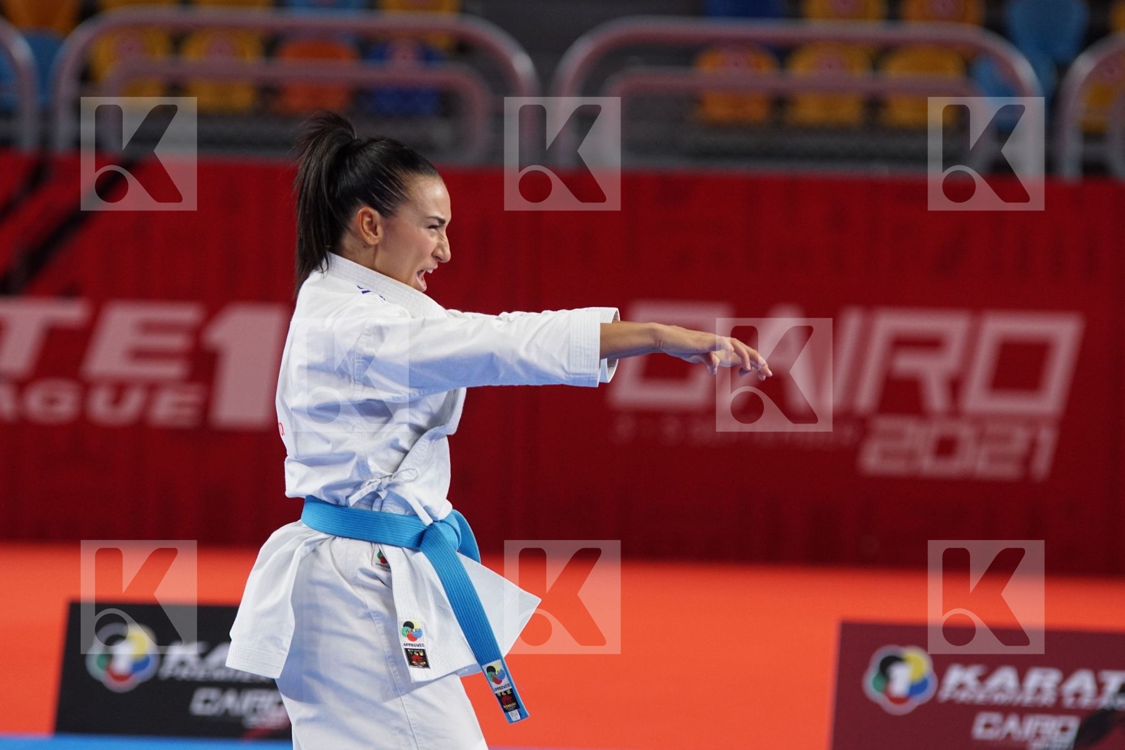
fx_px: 8437
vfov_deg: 5.1
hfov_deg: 7.6
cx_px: 562
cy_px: 375
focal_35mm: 270
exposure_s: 1/400
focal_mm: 180
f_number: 3.2
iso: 1000
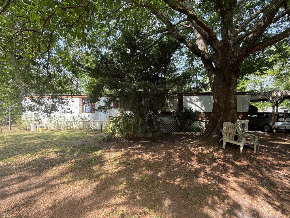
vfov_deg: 85.7
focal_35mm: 14
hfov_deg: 102.1
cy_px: 109
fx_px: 117
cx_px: 145
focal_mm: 2.22
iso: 64
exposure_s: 1/210
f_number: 2.2
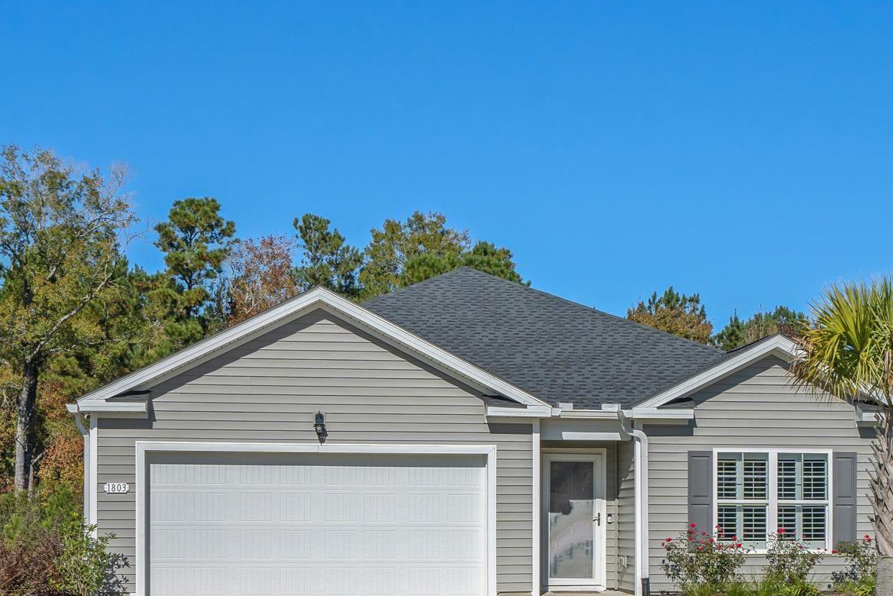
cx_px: 504
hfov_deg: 32.3
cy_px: 434
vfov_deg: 21.8
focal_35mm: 62
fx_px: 1538
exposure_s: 1/250
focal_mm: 29
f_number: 8
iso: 160
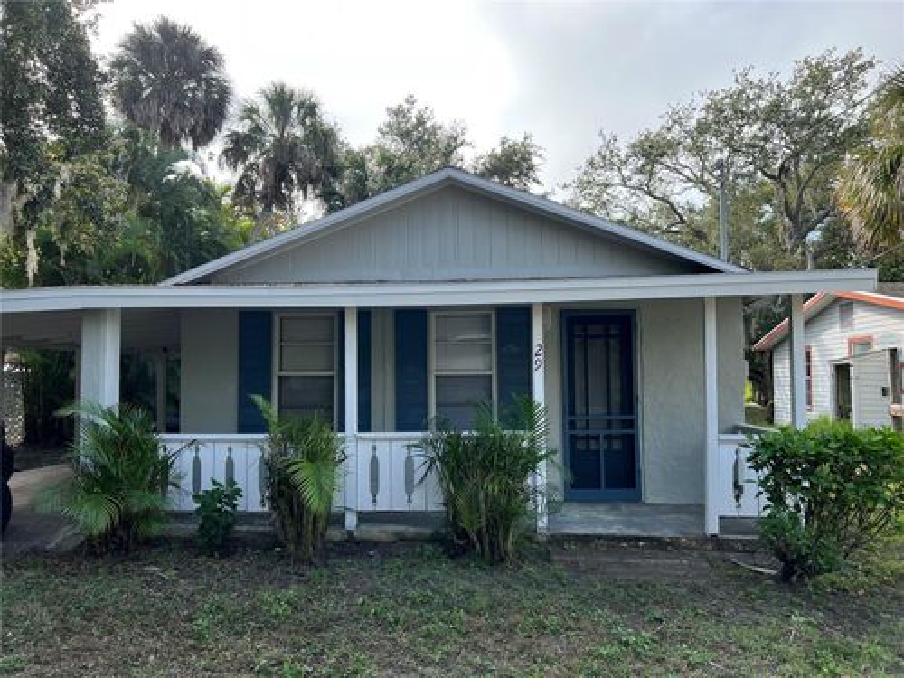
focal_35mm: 26
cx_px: 452
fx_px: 679
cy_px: 339
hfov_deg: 67.3
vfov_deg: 53.1
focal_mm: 5.7
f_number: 1.5
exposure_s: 1/1669
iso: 50
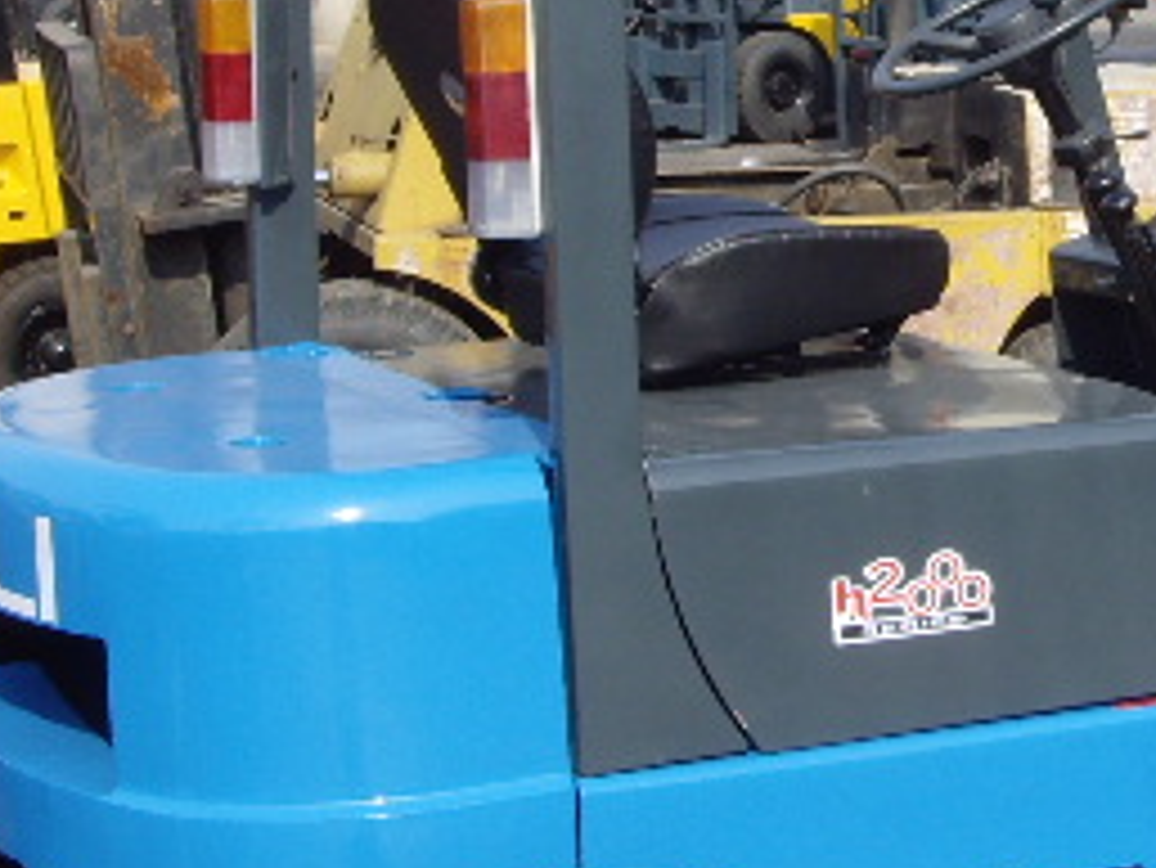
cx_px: 1035
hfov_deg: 19.9
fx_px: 3241
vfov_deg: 15.2
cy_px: 279
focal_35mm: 97
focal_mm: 6.6
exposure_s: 1/180
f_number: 6.3
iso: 80
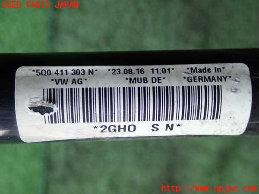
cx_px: 130
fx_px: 329
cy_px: 97
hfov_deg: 42.9
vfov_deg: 32.9
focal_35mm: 44
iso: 200
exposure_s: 1/125
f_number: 2.9
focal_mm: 7.84
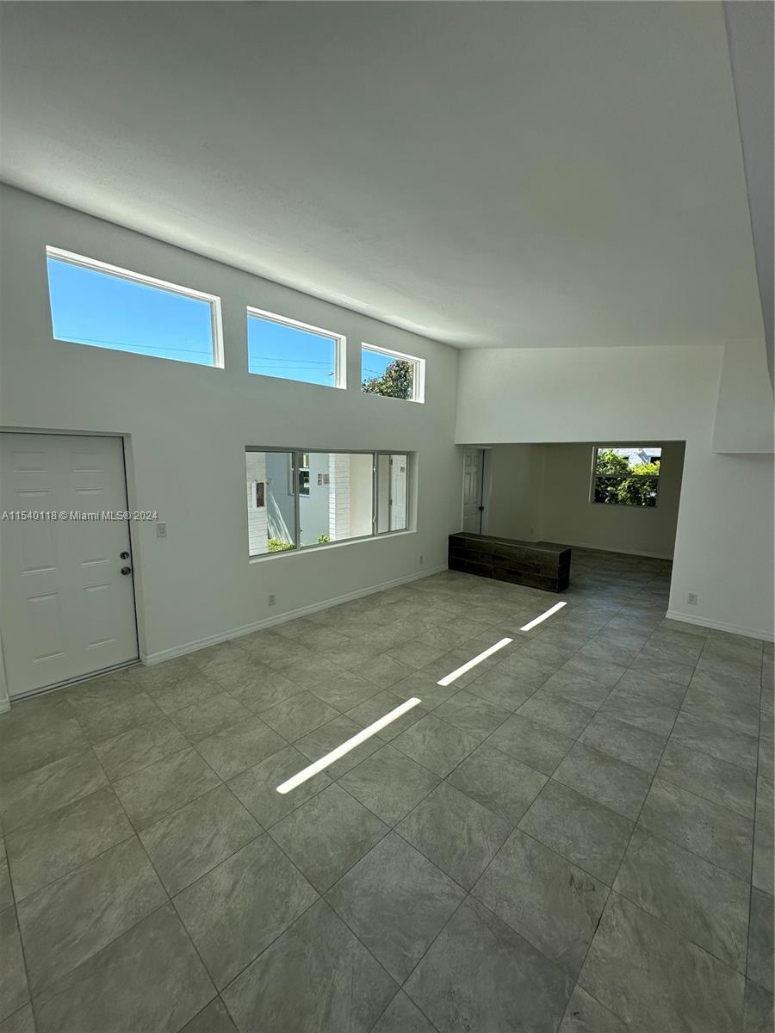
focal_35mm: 14
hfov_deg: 85.7
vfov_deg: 102.1
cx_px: 388
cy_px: 516
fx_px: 418
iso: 40
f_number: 2.2
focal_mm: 2.22
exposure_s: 1/796
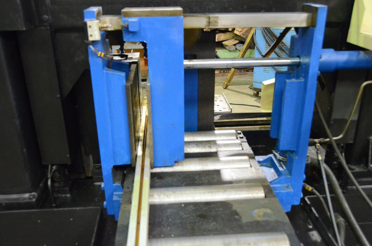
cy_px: 123
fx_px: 340
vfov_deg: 39.8
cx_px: 186
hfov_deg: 57.3
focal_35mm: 33
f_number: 3.8
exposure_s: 1/100
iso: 6400
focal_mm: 22
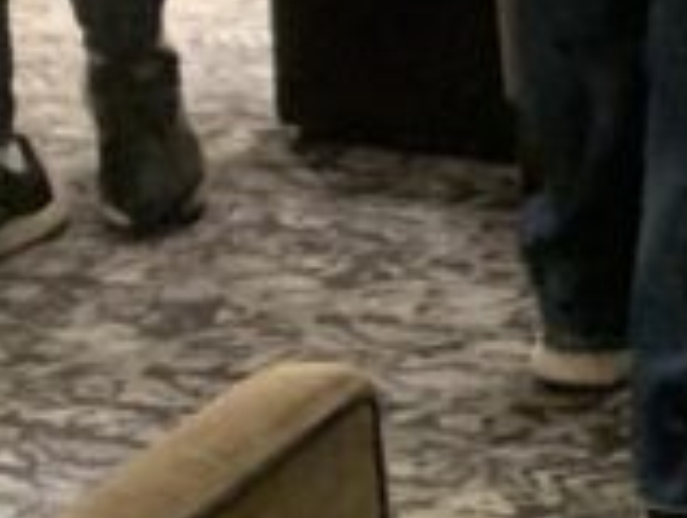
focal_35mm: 167
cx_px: 1720
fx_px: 3322
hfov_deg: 10.1
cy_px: -643
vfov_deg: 8.3
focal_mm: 4.25
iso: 320
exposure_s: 1/33
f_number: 1.8
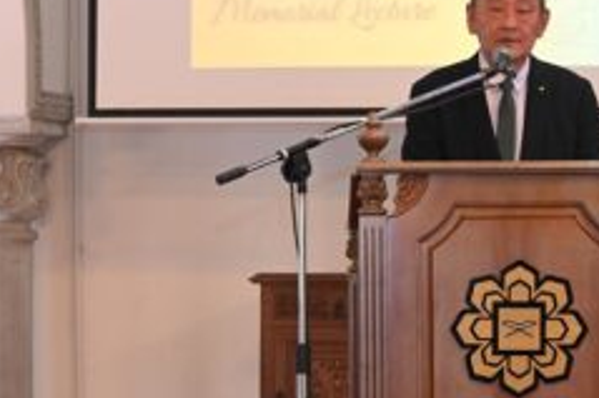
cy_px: 100
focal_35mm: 148
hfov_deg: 13.8
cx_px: 526
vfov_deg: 9.2
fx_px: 2461
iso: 2000
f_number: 6
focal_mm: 59
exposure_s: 1/50
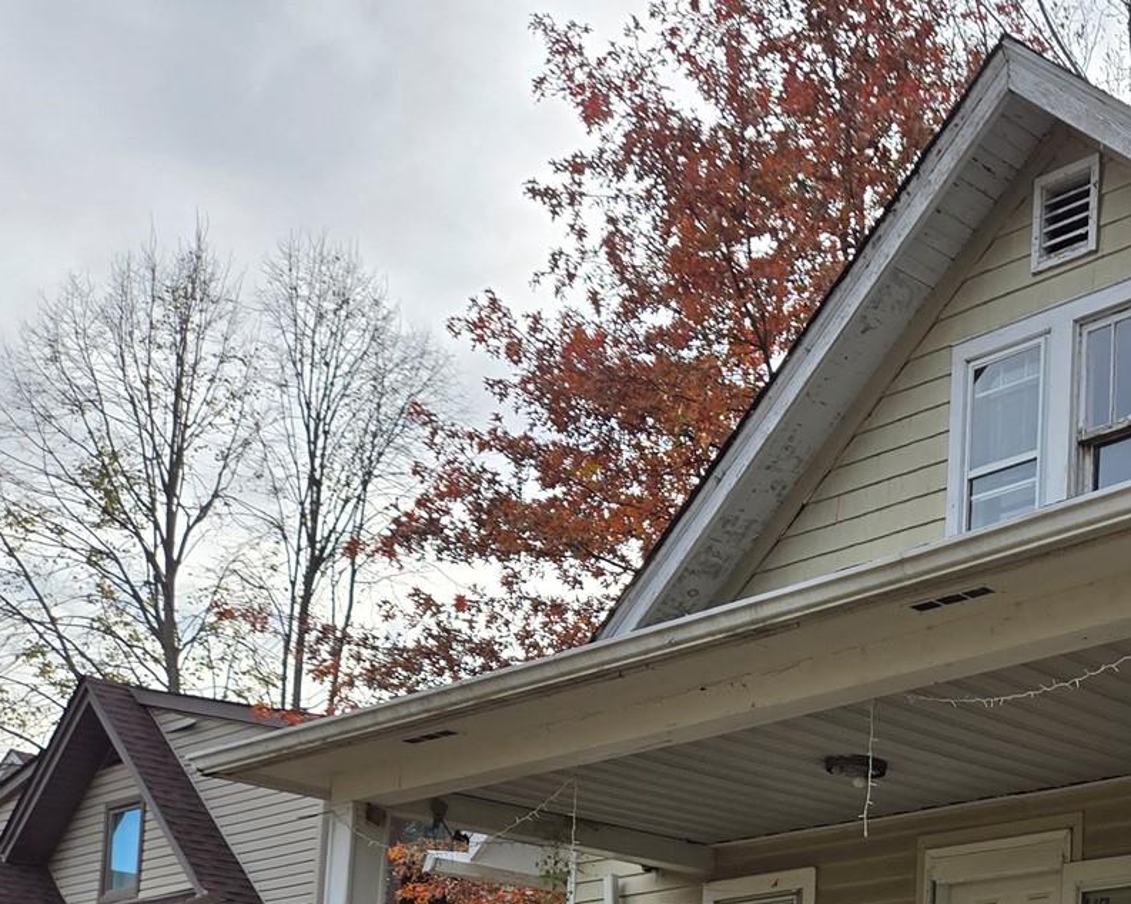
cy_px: 1072
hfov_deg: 28.7
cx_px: 1315
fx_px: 1941
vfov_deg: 24.0
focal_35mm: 58
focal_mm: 5.4
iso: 25
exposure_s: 1/1126
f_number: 1.8
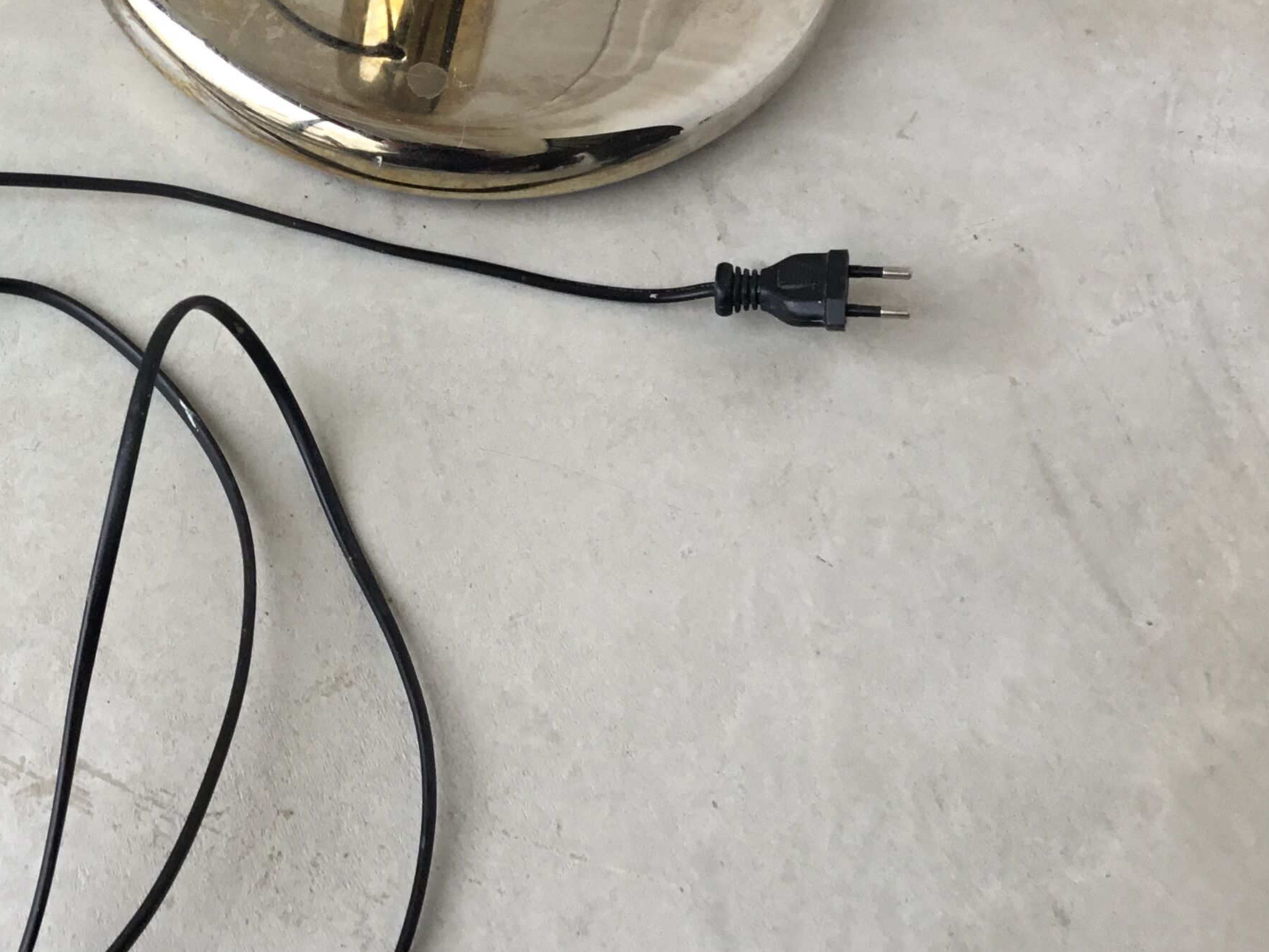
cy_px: 210
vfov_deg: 25.3
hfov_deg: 32.2
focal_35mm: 57
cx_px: 133
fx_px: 2089
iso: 32
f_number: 2.4
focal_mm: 3.3
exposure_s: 1/50
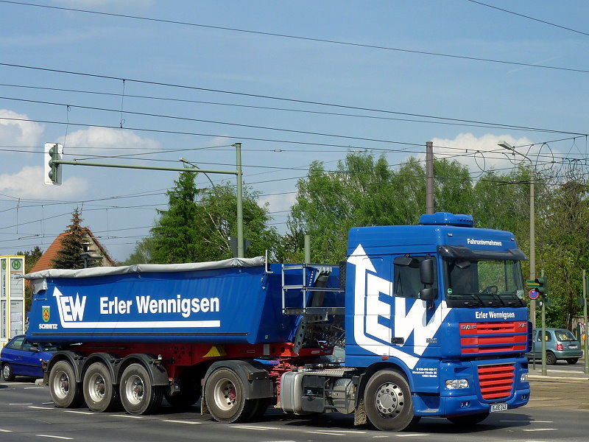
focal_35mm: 42
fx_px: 715
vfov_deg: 34.3
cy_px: 221
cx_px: 294
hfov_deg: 44.8
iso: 80
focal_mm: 7.6
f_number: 4.1
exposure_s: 1/640
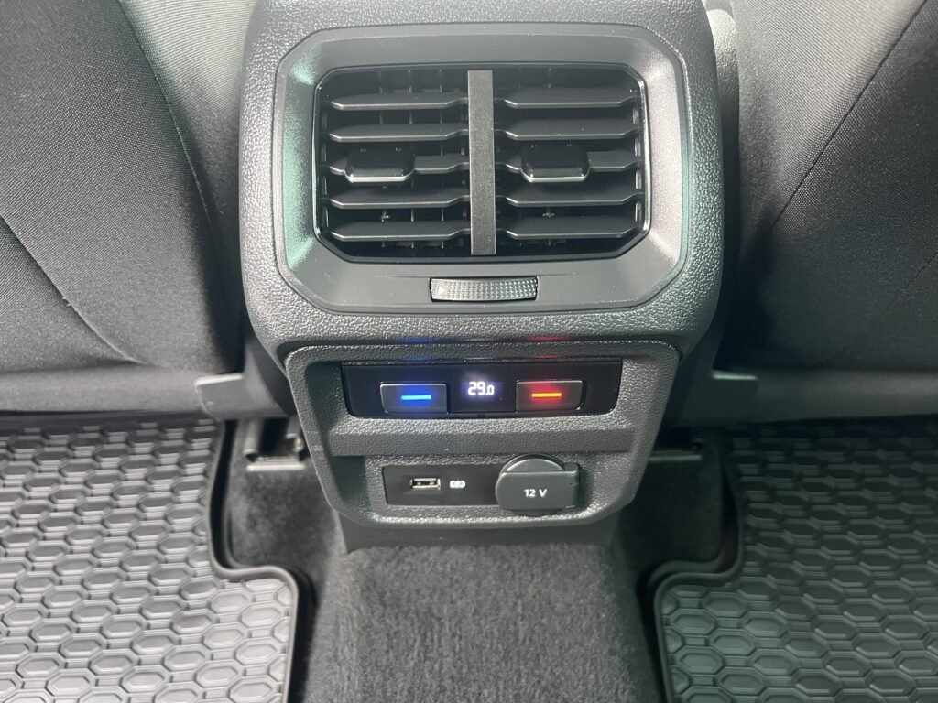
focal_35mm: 26
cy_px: 352
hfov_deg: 67.3
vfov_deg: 53.1
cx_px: 469
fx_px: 705
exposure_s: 1/42
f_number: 1.5
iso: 500
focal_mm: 5.7
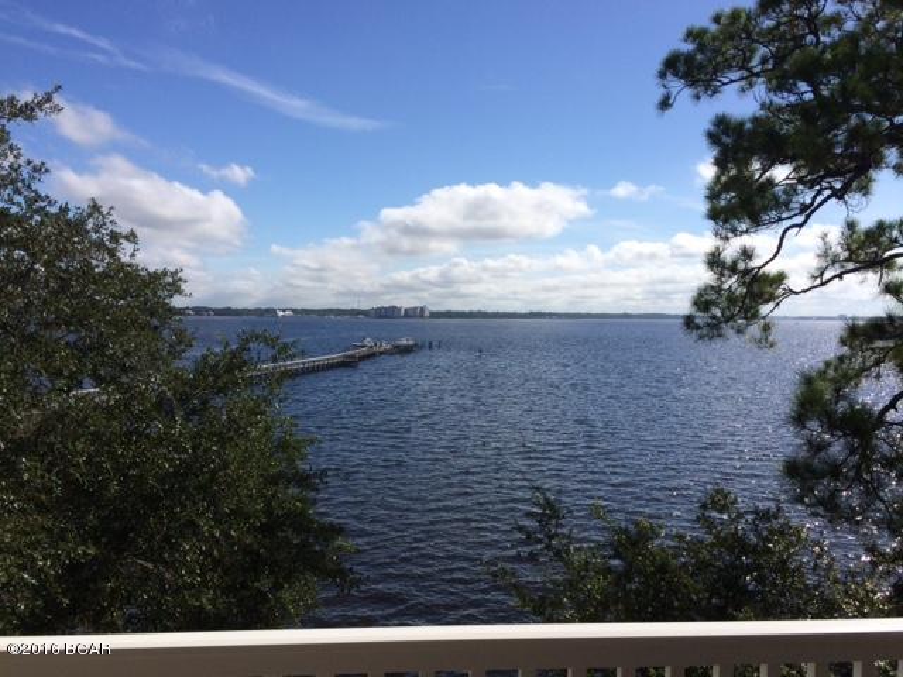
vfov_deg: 48.2
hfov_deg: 61.7
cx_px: 452
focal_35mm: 29
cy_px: 338
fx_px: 756
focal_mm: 4.15
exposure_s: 1/4566
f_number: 2.2
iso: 32
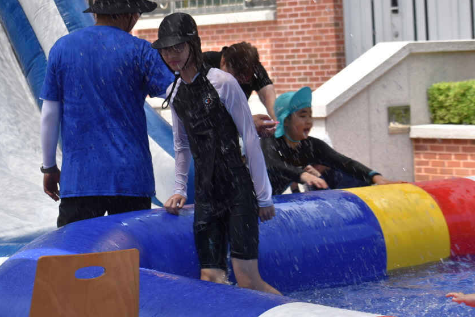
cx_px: 200
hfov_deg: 14.6
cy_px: 130
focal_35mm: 140
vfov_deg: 9.8
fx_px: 1848
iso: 360
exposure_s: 1/250
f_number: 8
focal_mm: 78
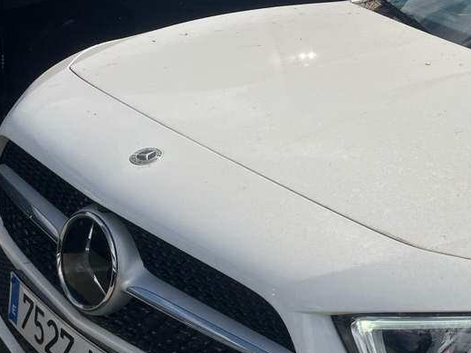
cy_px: 248
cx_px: 483
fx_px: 871
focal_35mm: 64
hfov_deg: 28.2
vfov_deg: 22.8
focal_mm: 5.1
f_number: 1.6
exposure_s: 1/10870
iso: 50
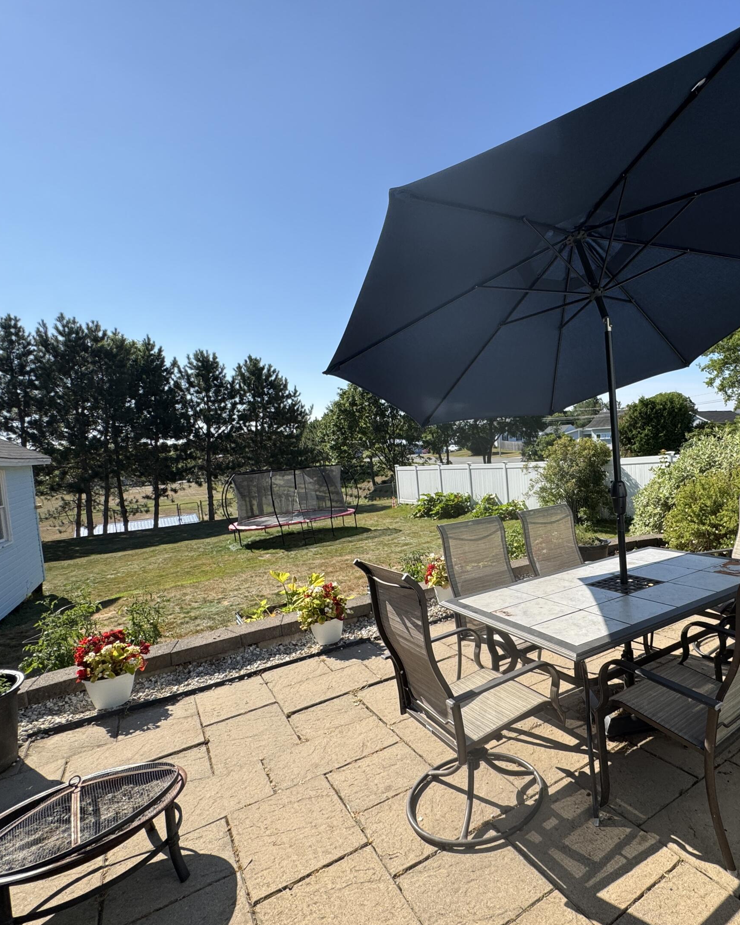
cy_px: 481
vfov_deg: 83.2
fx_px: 520
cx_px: 528
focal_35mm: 19
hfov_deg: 67.6
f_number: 2.2
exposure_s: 1/1198
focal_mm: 2.22
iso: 50
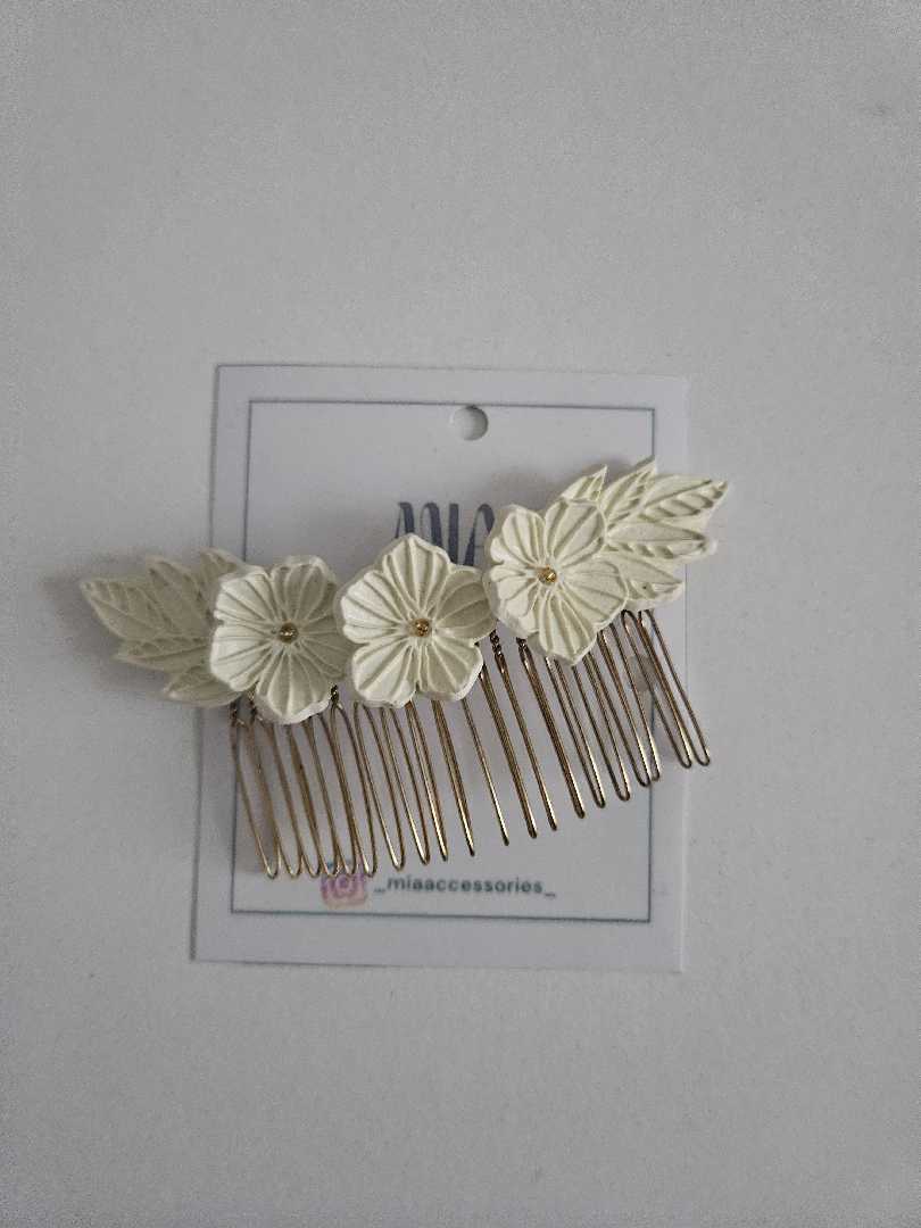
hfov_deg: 58.9
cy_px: 614
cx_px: 460
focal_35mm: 23
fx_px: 816
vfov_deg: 73.9
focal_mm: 5.4
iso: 640
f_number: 1.8
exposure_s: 1/33
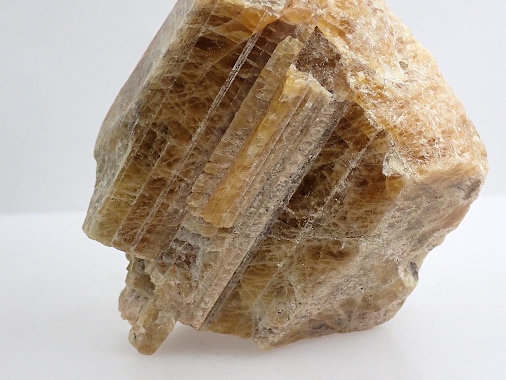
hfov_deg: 25.3
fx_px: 1126
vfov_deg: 19.1
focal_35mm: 77
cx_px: 253
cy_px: 190
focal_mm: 13.65
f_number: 4.1
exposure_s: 1/60
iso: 800
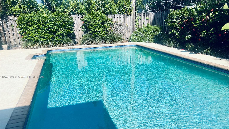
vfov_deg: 40.0
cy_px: 77
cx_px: 114
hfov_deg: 66.1
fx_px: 176
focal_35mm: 29
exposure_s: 1/4444
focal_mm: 5.7
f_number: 1.5
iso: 50
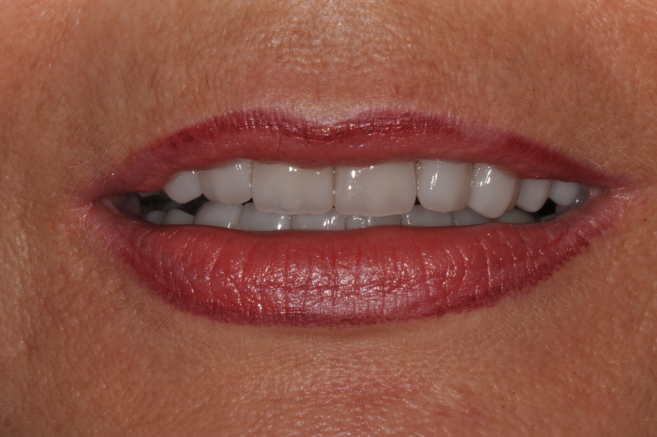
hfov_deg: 13.1
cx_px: 328
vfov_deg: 8.7
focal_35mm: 158
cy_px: 218
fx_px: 2871
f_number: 40
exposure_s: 1/60
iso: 200
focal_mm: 105
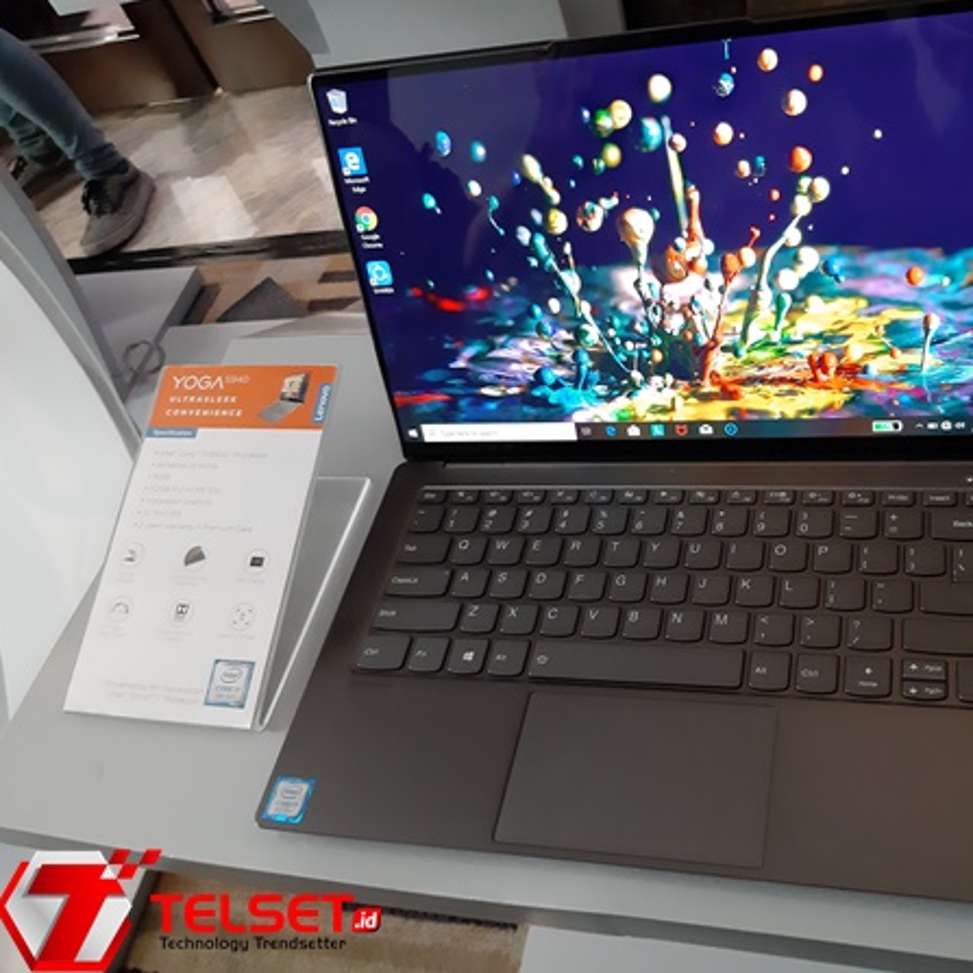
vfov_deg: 51.1
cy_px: 485
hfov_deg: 50.3
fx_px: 1018
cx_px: 642
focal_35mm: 32
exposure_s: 1/25
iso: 640
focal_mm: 3.93
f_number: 1.7
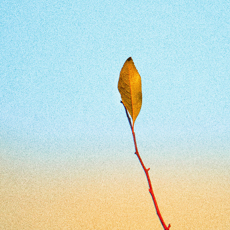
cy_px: 94
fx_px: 3744
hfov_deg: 3.5
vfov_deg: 3.5
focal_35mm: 498
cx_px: 127
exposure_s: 1/250
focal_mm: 210
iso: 200
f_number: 6.3
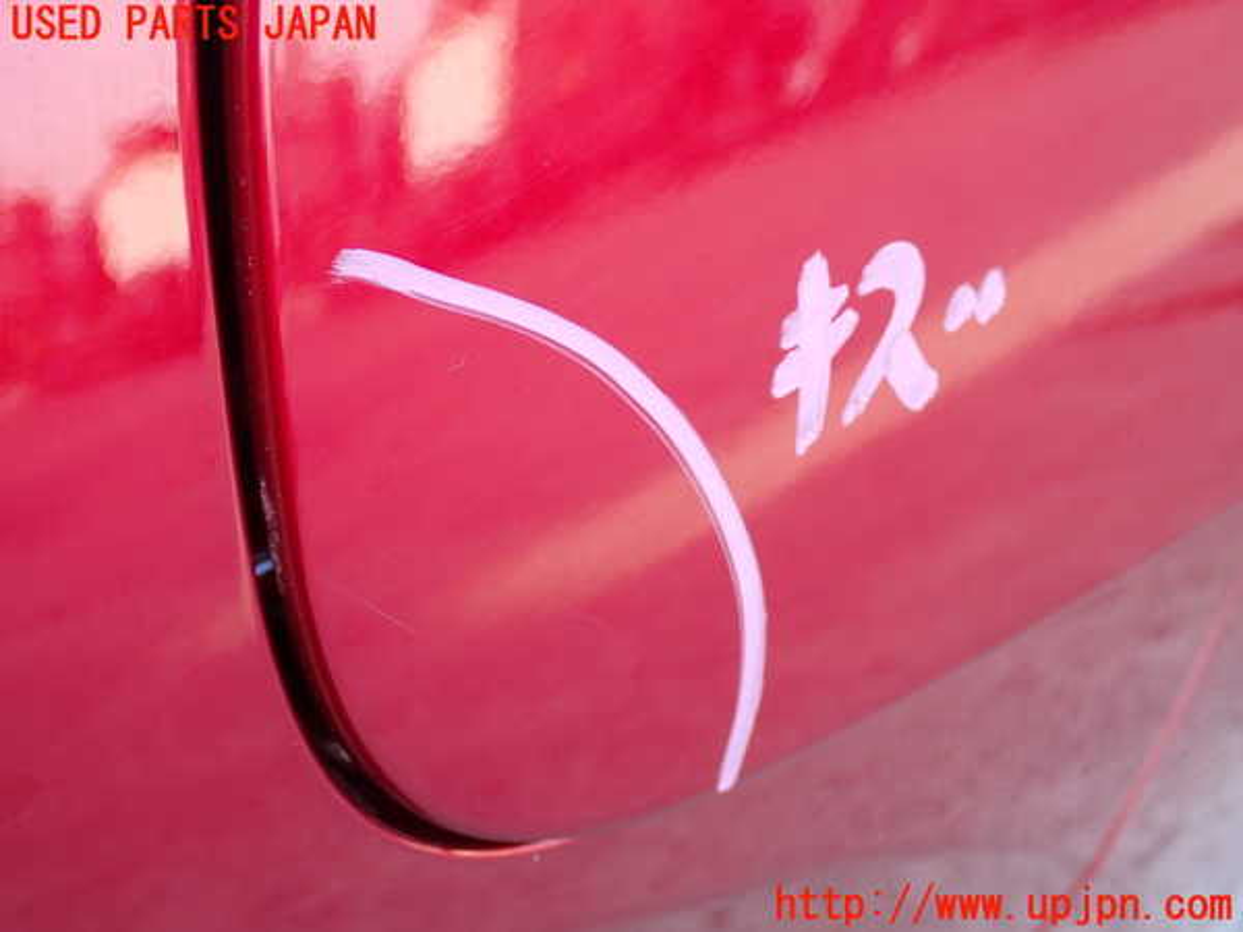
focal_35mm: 54
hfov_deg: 35.5
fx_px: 1939
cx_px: 622
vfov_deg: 27.0
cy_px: 466
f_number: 3.3
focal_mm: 9.65
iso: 200
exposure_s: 1/60
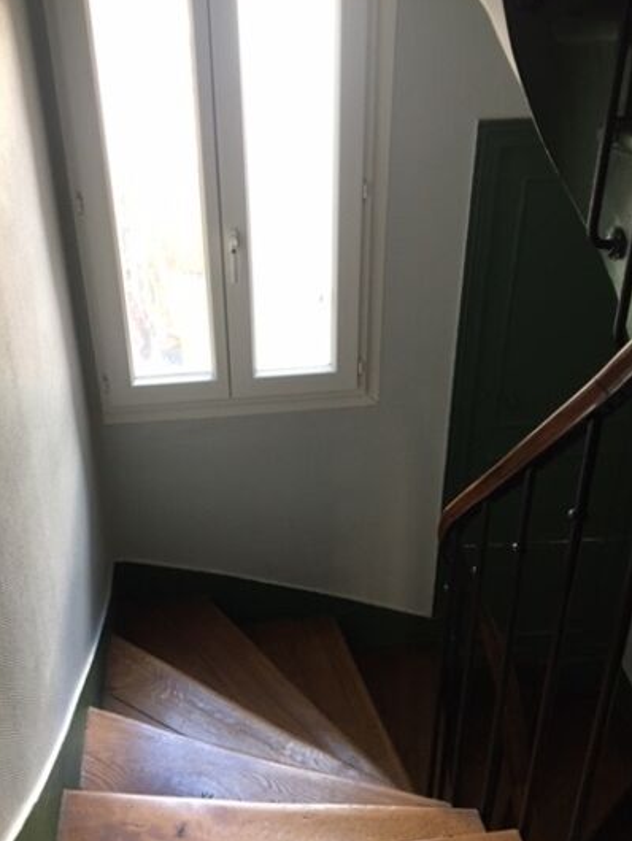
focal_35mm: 35
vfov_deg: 52.6
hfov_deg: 40.7
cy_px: 414
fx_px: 851
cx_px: 278
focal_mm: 4.15
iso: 160
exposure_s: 1/33
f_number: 2.2
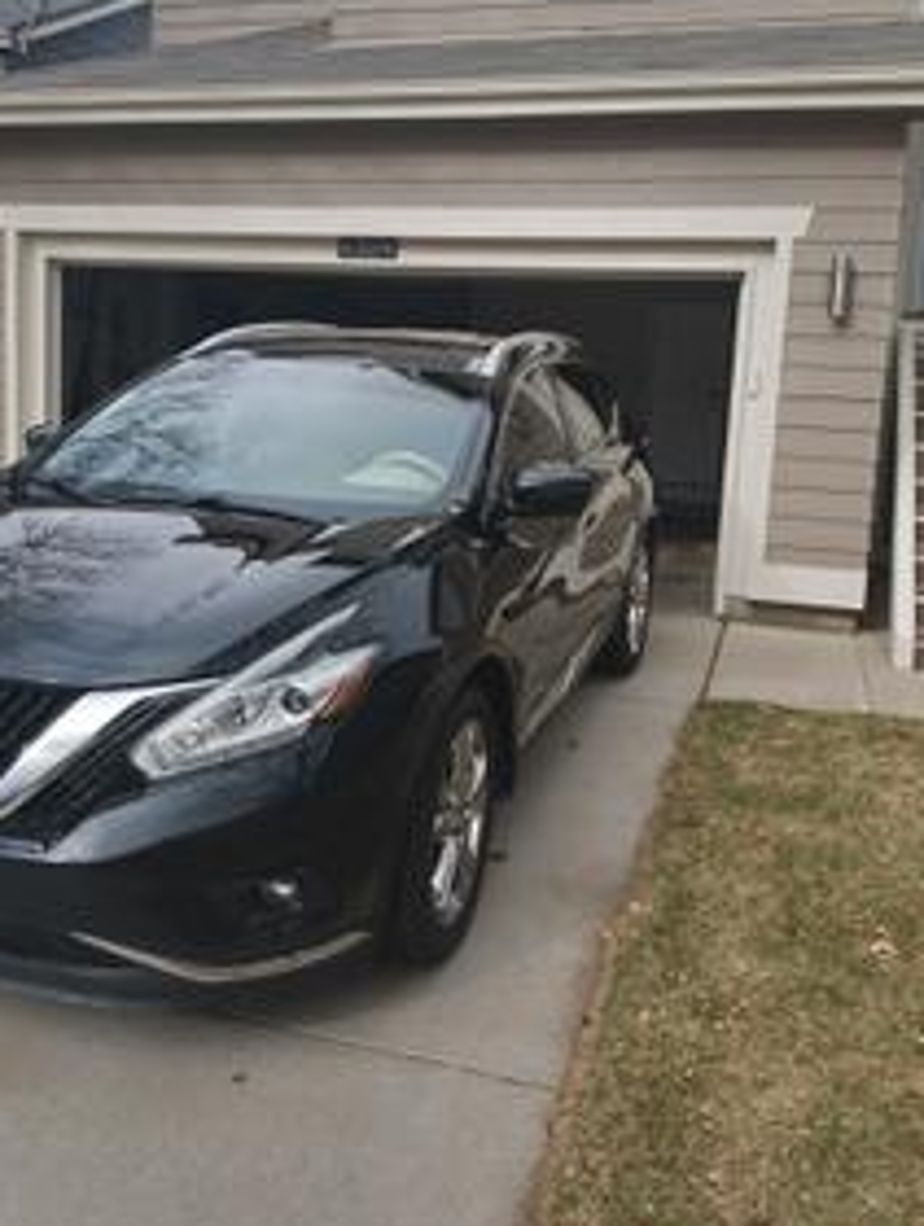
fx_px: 1100
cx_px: 434
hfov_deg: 45.5
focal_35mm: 31
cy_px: 574
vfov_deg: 58.2
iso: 80
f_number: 1.5
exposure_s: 1/635
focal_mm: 6.75
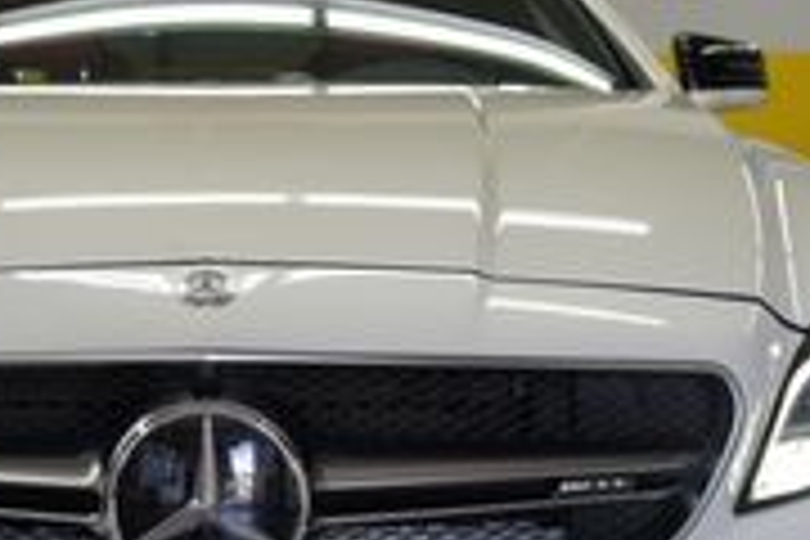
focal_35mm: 80
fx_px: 1800
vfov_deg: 16.9
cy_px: 454
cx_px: 184
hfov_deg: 25.0
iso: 200
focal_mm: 24
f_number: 4.5
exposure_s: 1/50
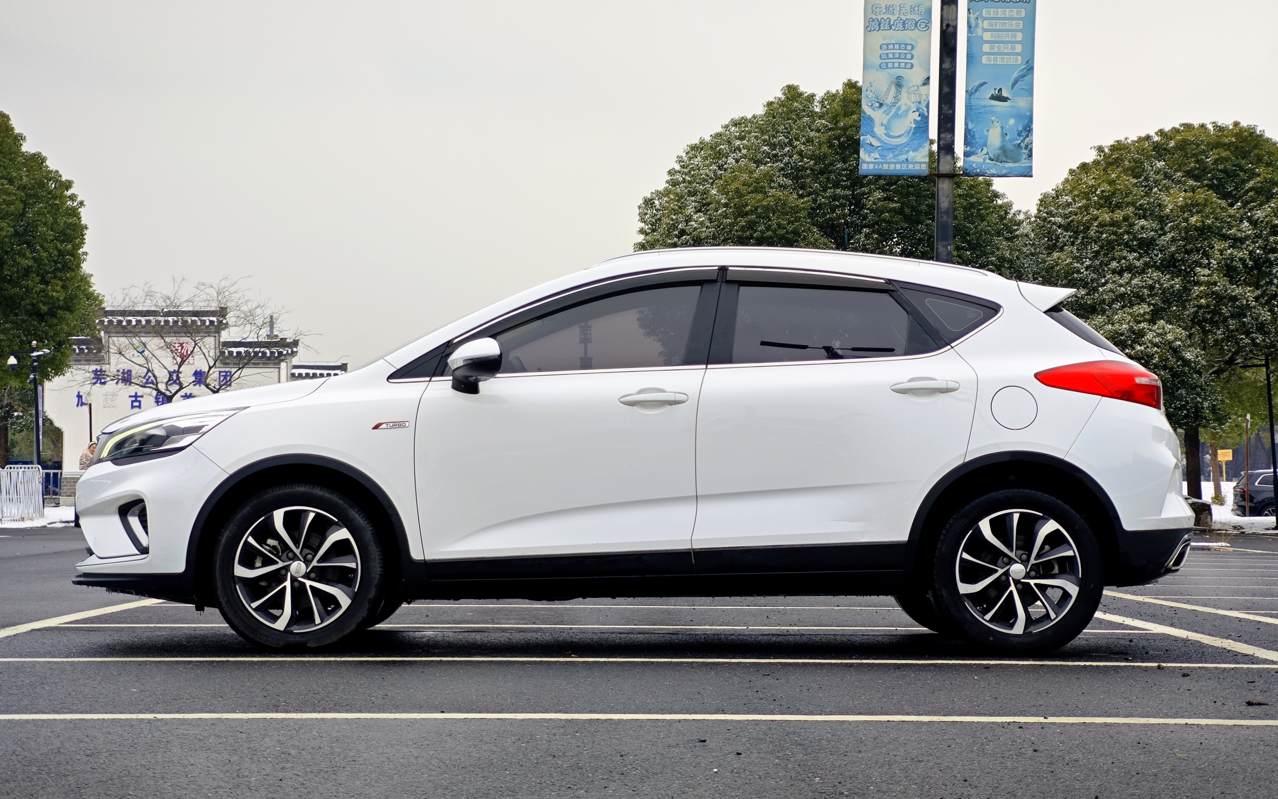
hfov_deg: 25.8
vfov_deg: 16.3
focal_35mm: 80
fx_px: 2786
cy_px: 396
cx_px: 642
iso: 50
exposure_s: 1/211
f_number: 2
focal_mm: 9
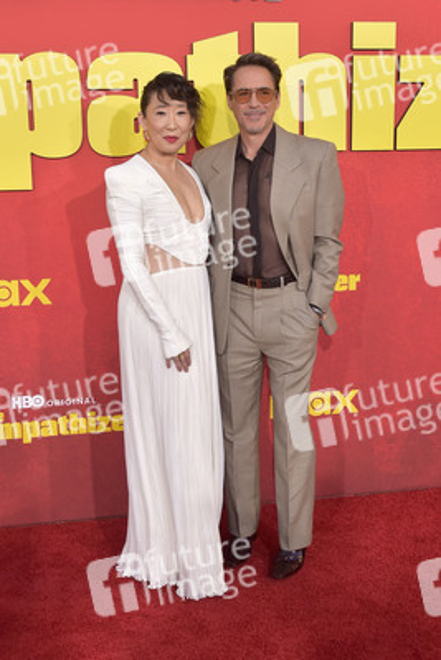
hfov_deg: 33.4
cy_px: 330
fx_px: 734
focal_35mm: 40
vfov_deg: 48.4
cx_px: 220
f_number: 6.3
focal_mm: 40
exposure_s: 1/1250
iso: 1250
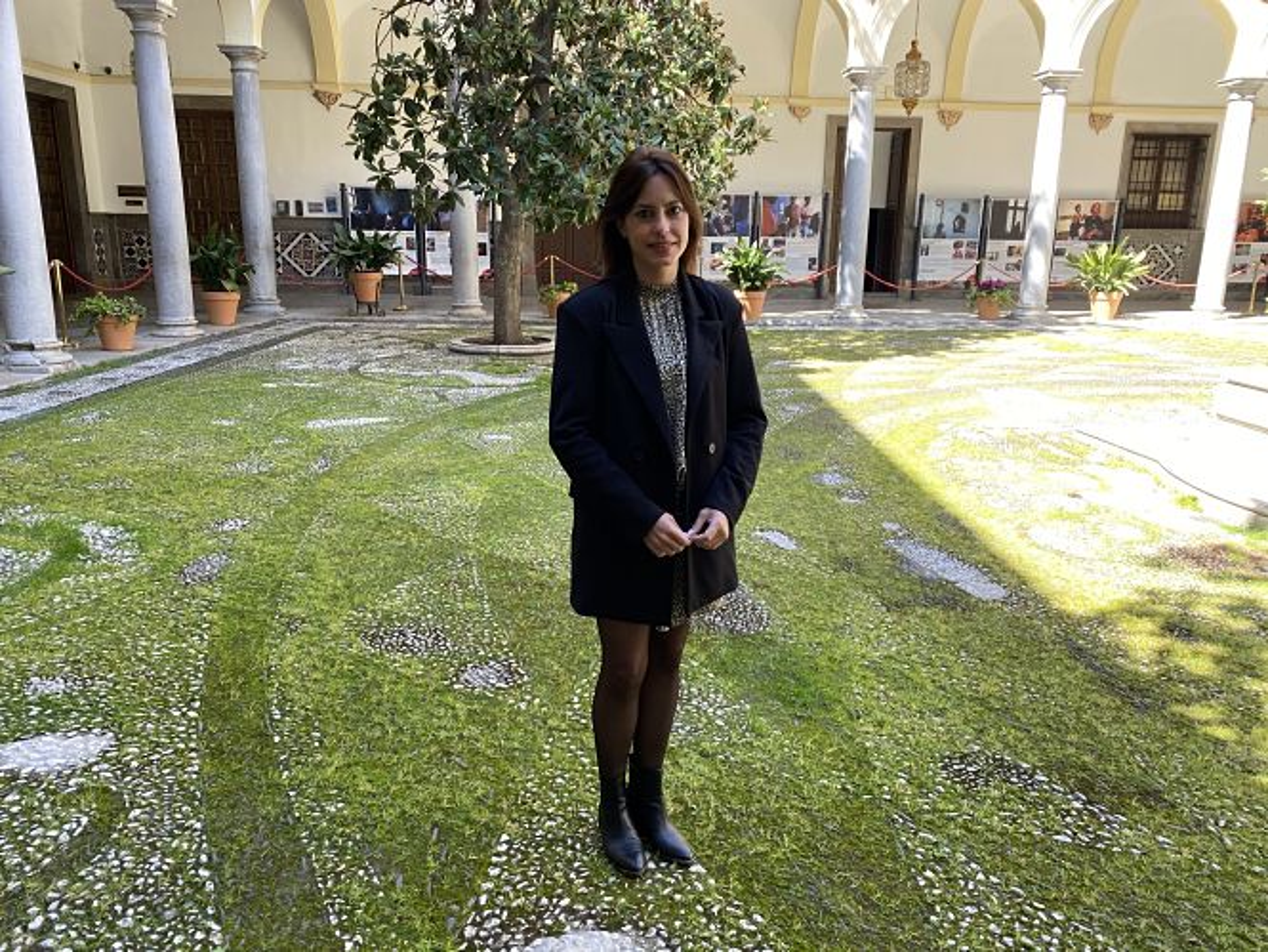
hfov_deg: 67.3
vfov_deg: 53.1
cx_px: 634
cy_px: 476
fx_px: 953
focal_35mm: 26
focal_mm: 4.25
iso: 32
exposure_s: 1/121
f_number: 1.8
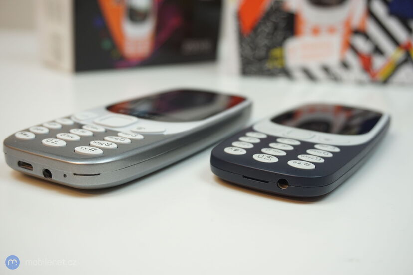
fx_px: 499
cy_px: 138
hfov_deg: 45.0
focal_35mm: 44
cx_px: 206
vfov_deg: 30.8
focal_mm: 29
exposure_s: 1/60
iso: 400
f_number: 4.5
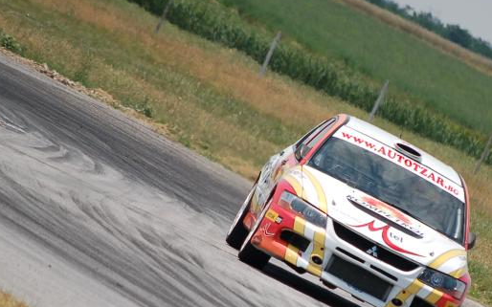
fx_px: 8164
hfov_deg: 3.5
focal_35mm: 609
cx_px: 373
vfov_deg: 2.2
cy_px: 237
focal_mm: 200
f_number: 5.6
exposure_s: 1/1000
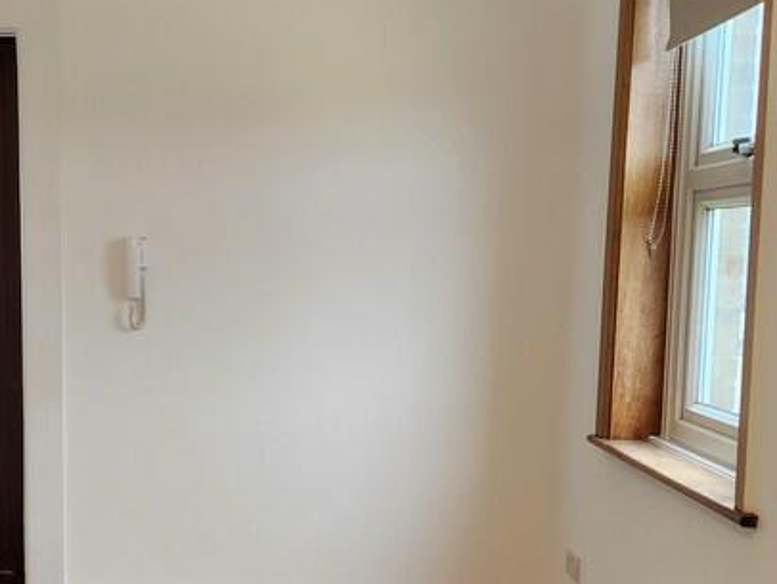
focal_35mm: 58
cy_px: 402
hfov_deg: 32.1
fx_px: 1303
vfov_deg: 25.1
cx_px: 134
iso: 200
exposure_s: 1/100
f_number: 1.8
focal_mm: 5.4
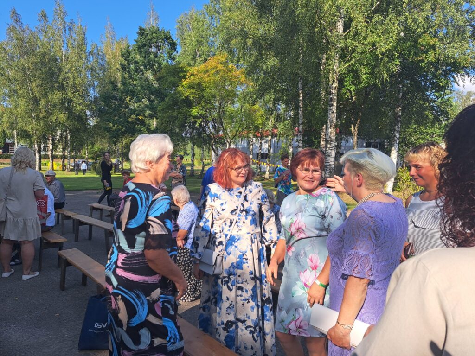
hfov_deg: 71.6
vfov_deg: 56.8
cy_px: 178
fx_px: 329
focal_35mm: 24
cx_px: 238
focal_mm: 5.23
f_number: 1.8
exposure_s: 1/687
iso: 50
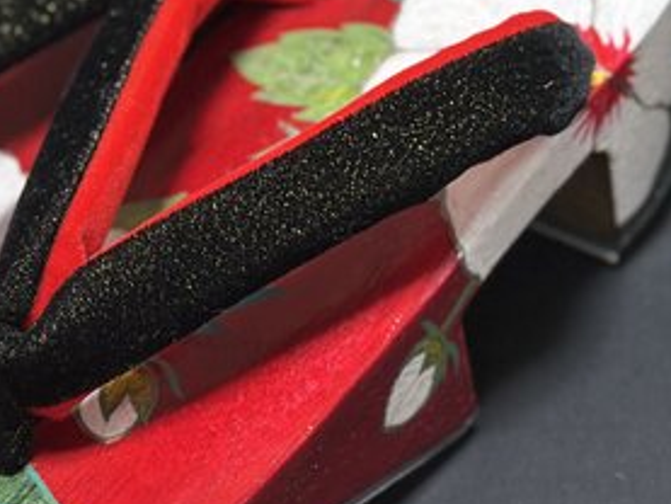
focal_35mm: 111
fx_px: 2153
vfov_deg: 13.3
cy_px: 228
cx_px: 15
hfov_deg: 17.3
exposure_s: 1/40
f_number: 1.78
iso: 400
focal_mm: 6.86
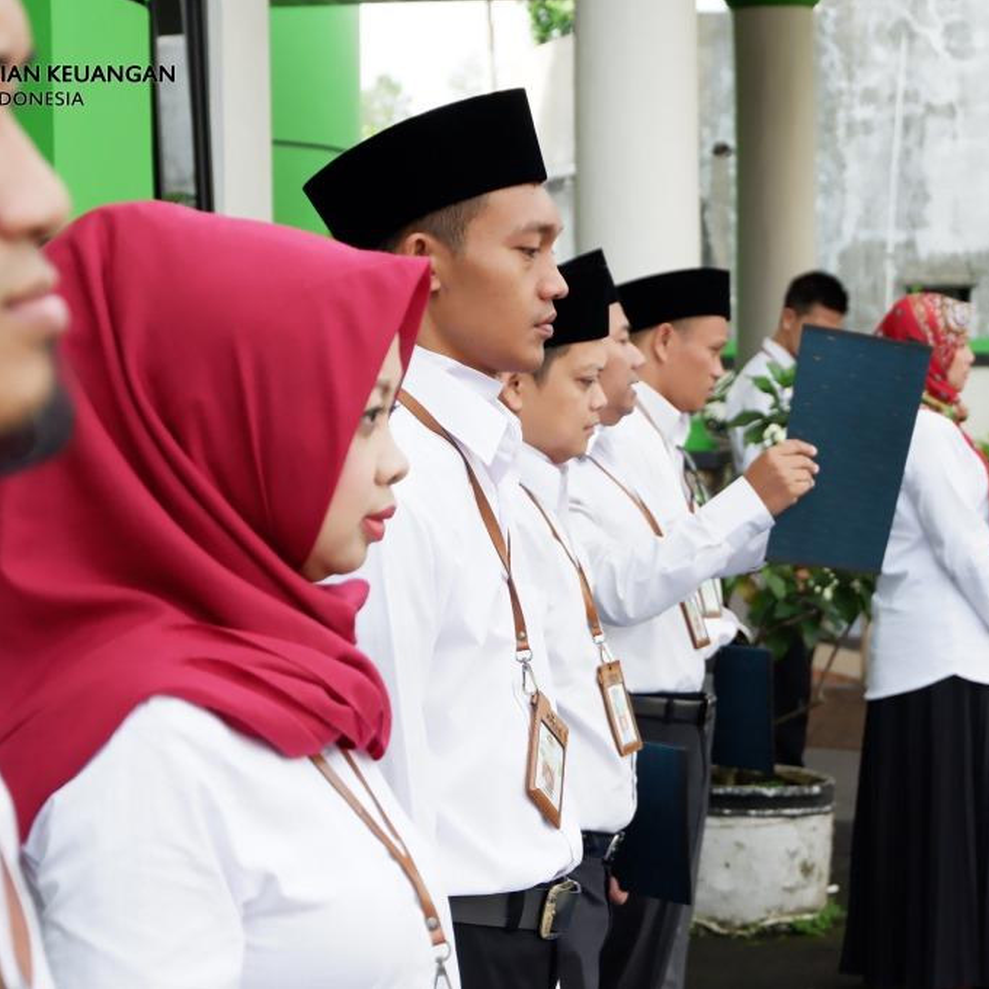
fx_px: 2360
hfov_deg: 23.7
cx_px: 487
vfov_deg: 23.7
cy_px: 494
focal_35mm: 73
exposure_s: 1/80
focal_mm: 38.7
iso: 2500
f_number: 5.3
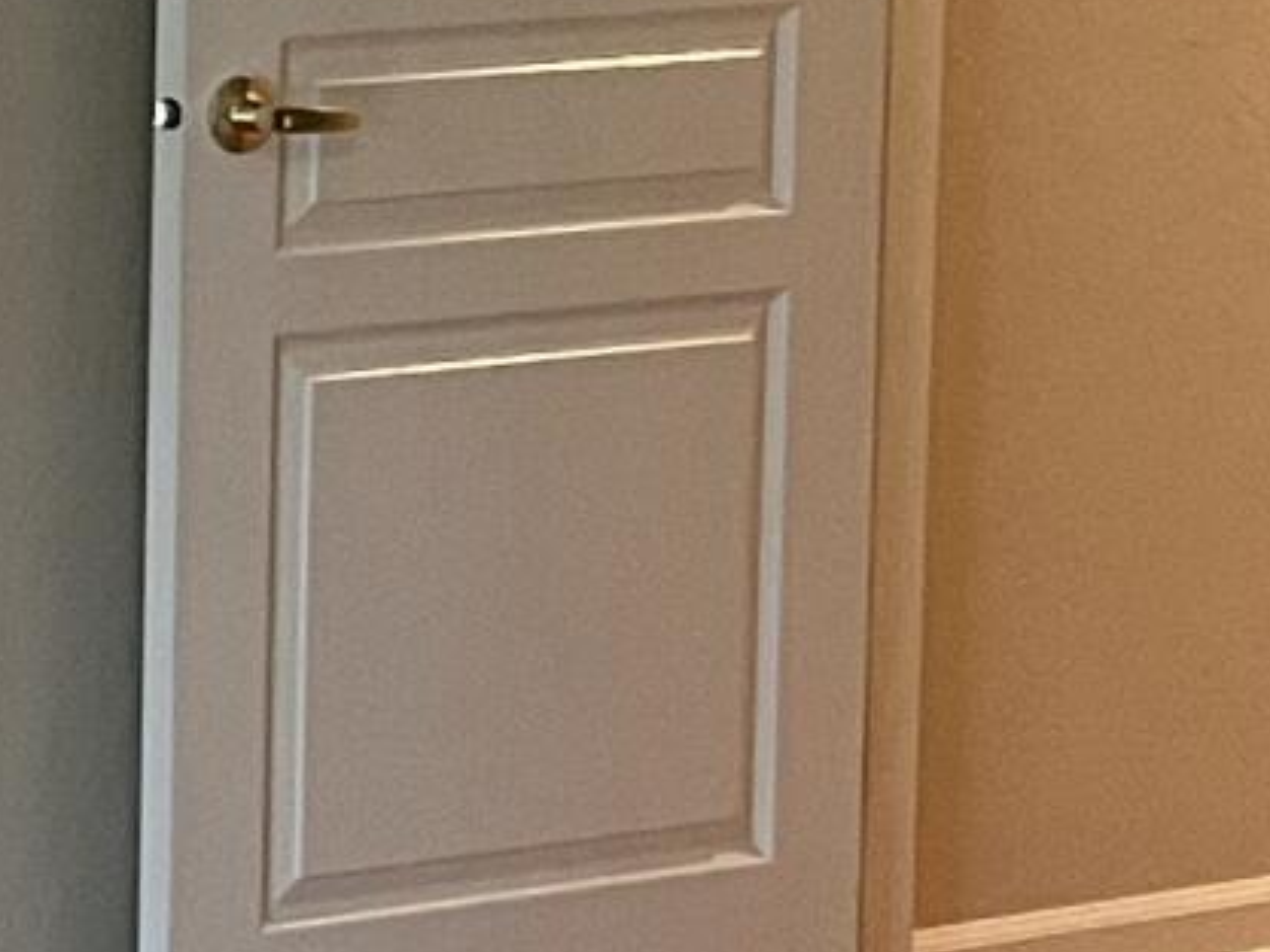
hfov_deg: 9.7
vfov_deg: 7.9
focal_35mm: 187
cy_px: 116
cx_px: -1447
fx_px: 6863
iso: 200
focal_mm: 5.1
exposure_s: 1/60
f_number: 1.6
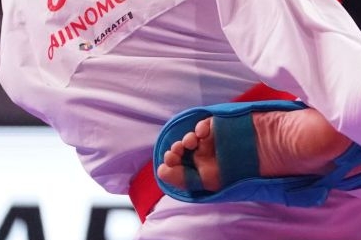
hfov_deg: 3.2
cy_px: 79
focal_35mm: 634
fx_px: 6352
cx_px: 841
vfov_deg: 2.2
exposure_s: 1/1000
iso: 6400
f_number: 2.8
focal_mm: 127
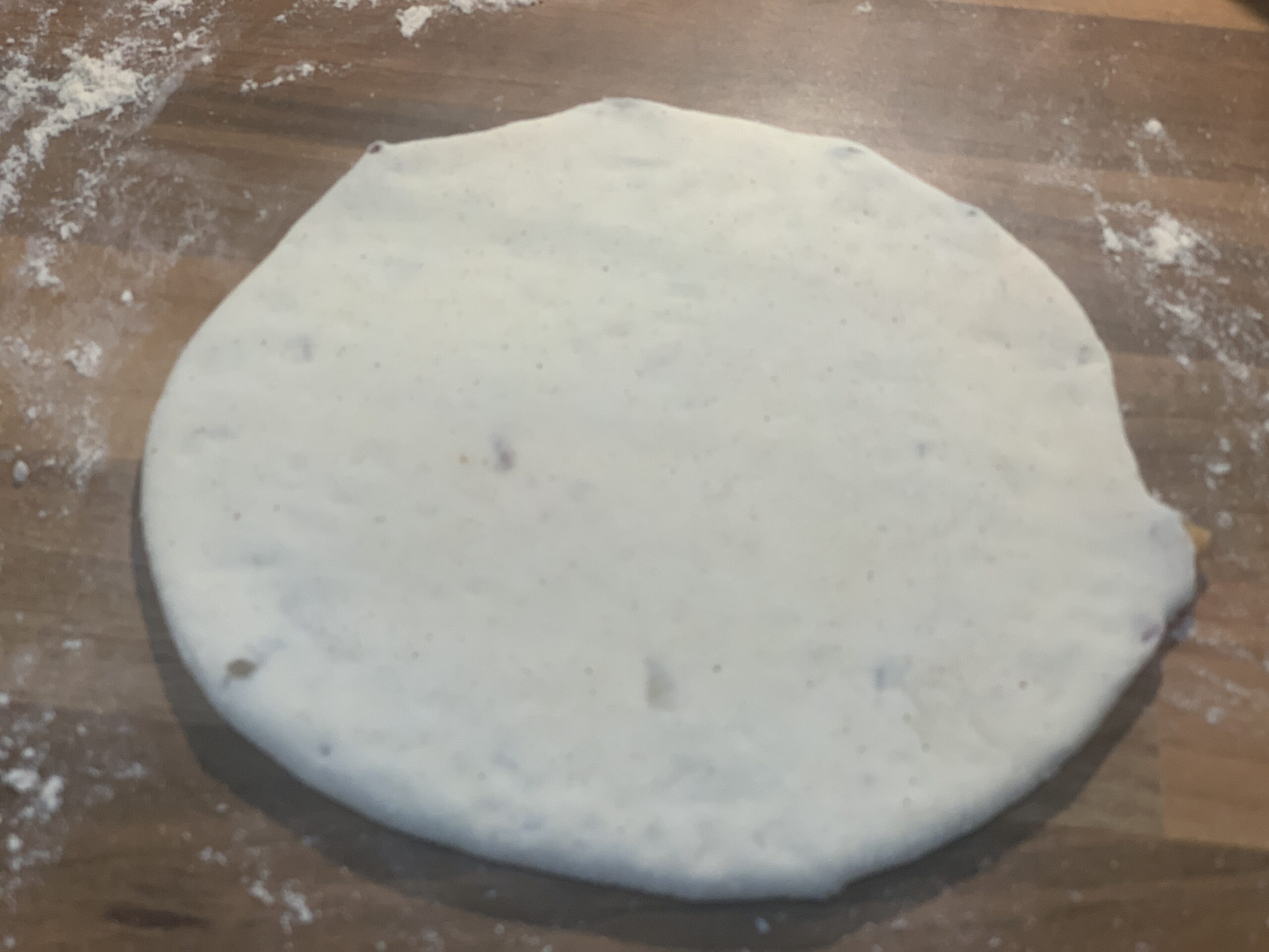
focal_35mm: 52
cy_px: 476
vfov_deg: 28.0
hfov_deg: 36.8
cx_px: 634
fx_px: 1906
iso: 64
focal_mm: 6
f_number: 2.4
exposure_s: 1/50
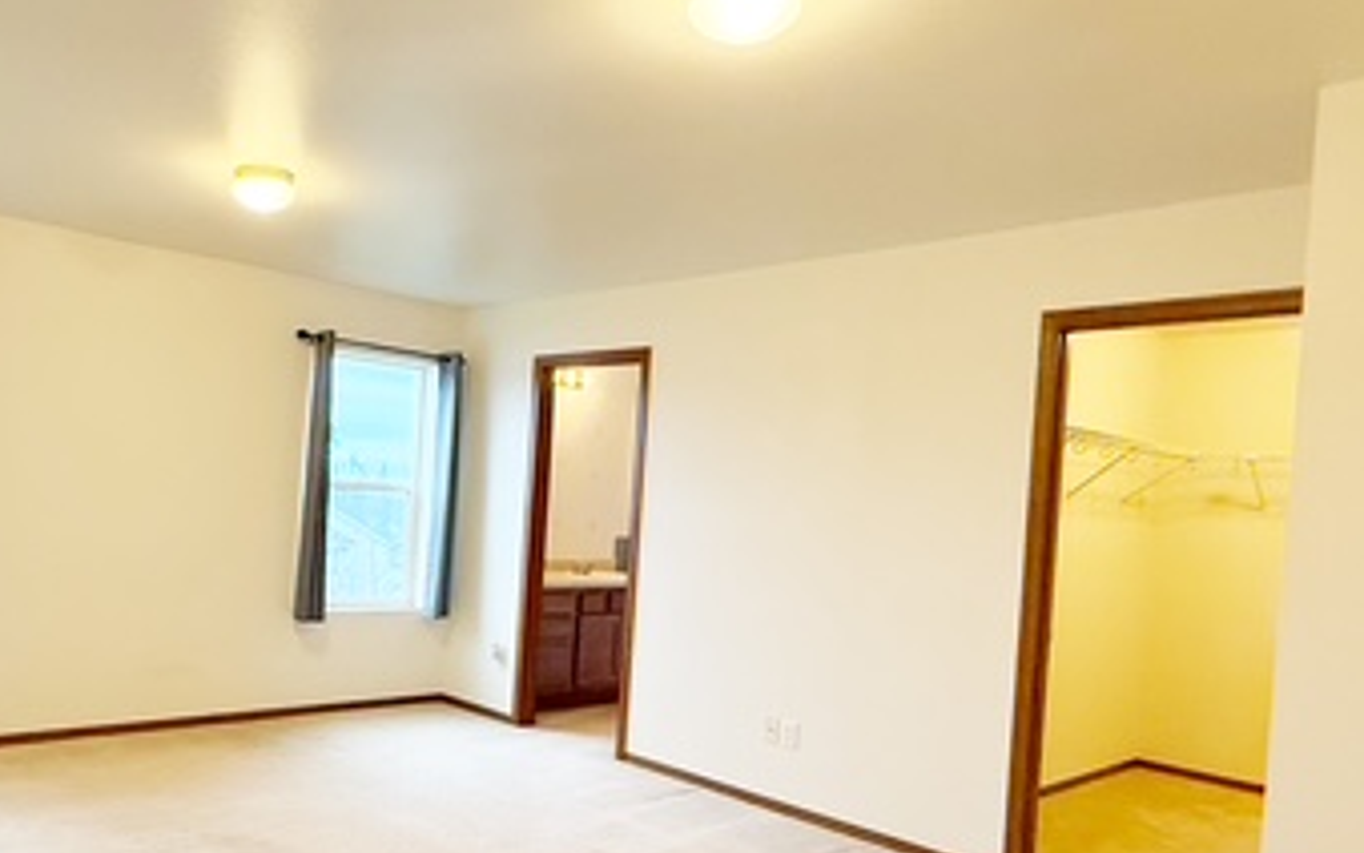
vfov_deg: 44.3
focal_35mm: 28
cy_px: 511
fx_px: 1041
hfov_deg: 64.1
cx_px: 414
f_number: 2.2
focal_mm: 2.22
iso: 400
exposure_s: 1/120
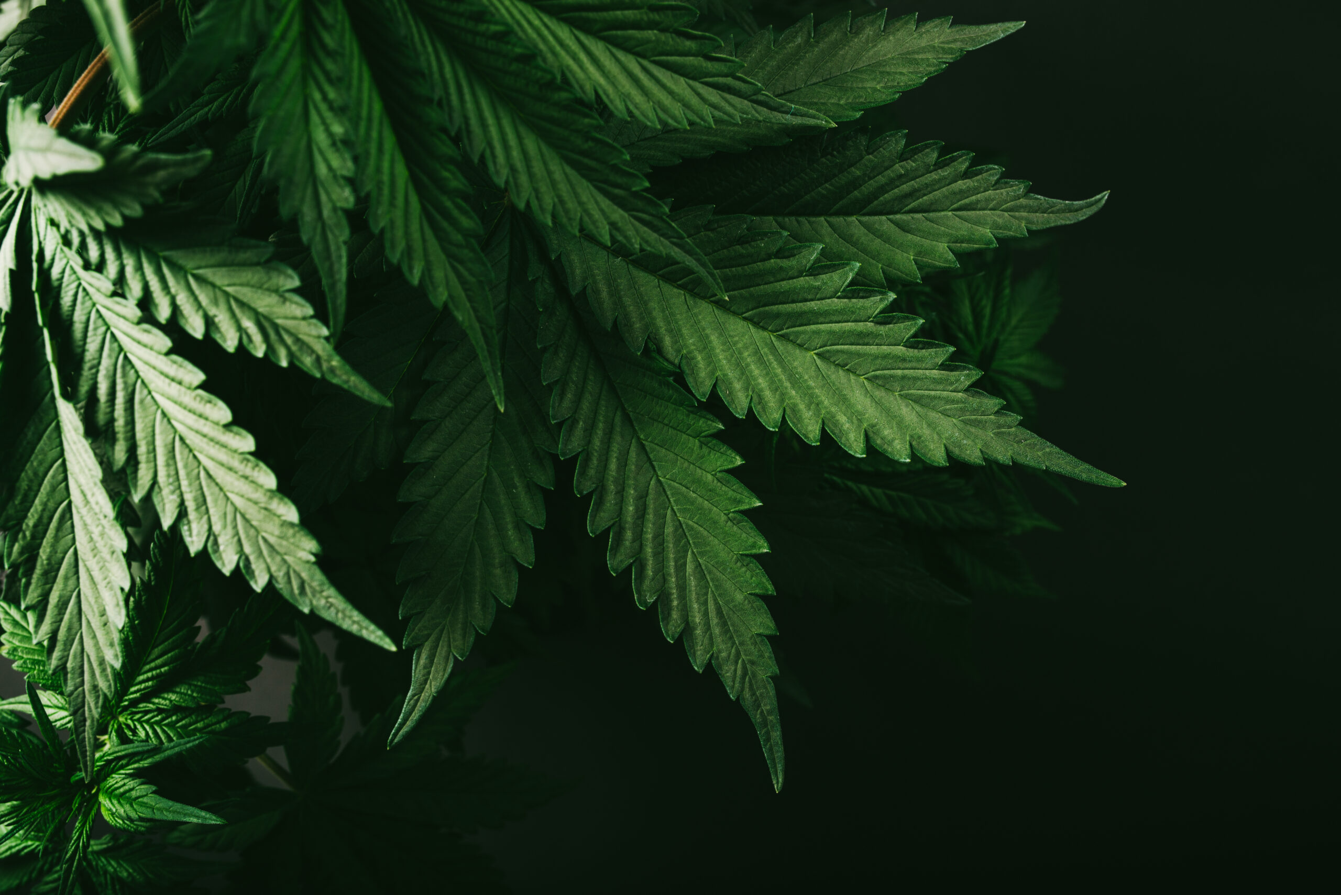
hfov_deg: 54.4
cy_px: 448
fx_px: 1304
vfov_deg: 37.9
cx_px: 670
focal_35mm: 35
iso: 100
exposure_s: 1/250
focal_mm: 35
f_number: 11
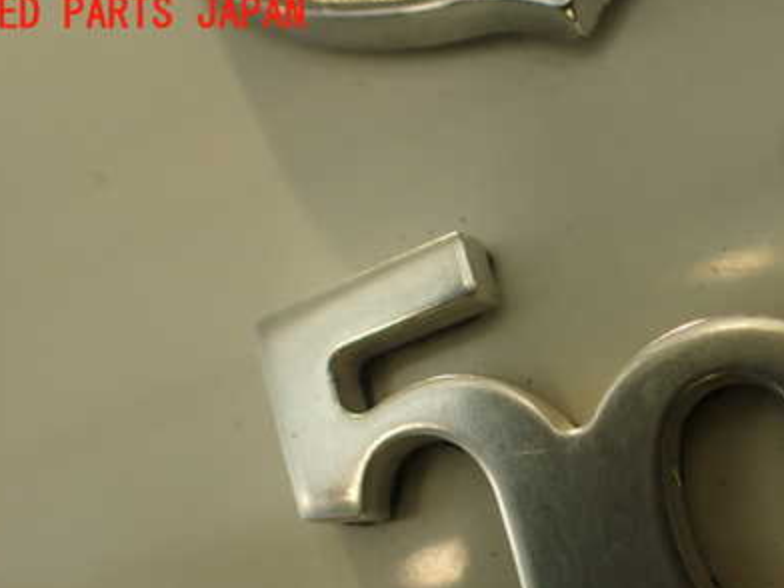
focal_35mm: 49
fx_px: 1110
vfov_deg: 29.2
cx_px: 542
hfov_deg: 38.3
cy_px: 440
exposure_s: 1/50
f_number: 2.4
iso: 200
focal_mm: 5.79
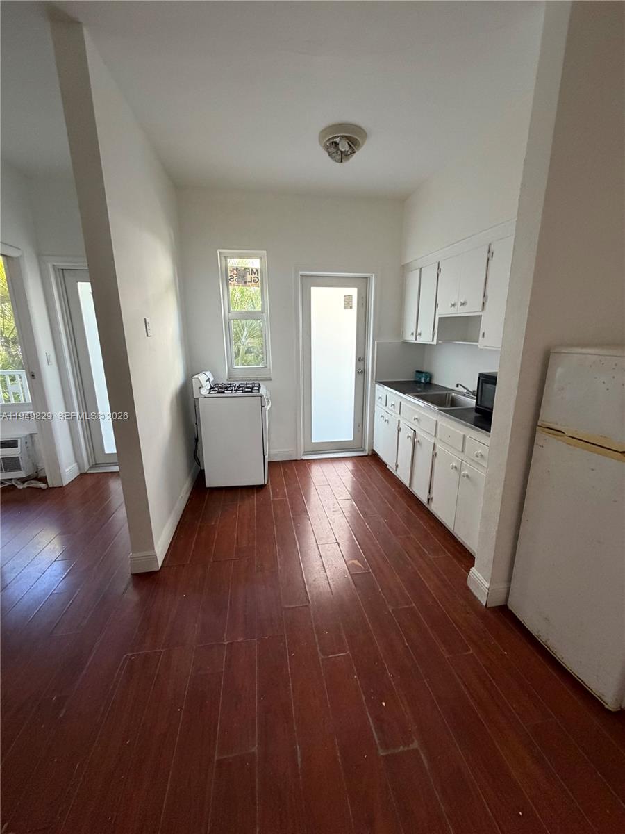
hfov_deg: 85.7
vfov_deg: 102.1
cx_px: 312
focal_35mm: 14
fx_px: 337
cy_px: 417
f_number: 2.2
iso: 400
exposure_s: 1/60
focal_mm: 2.22
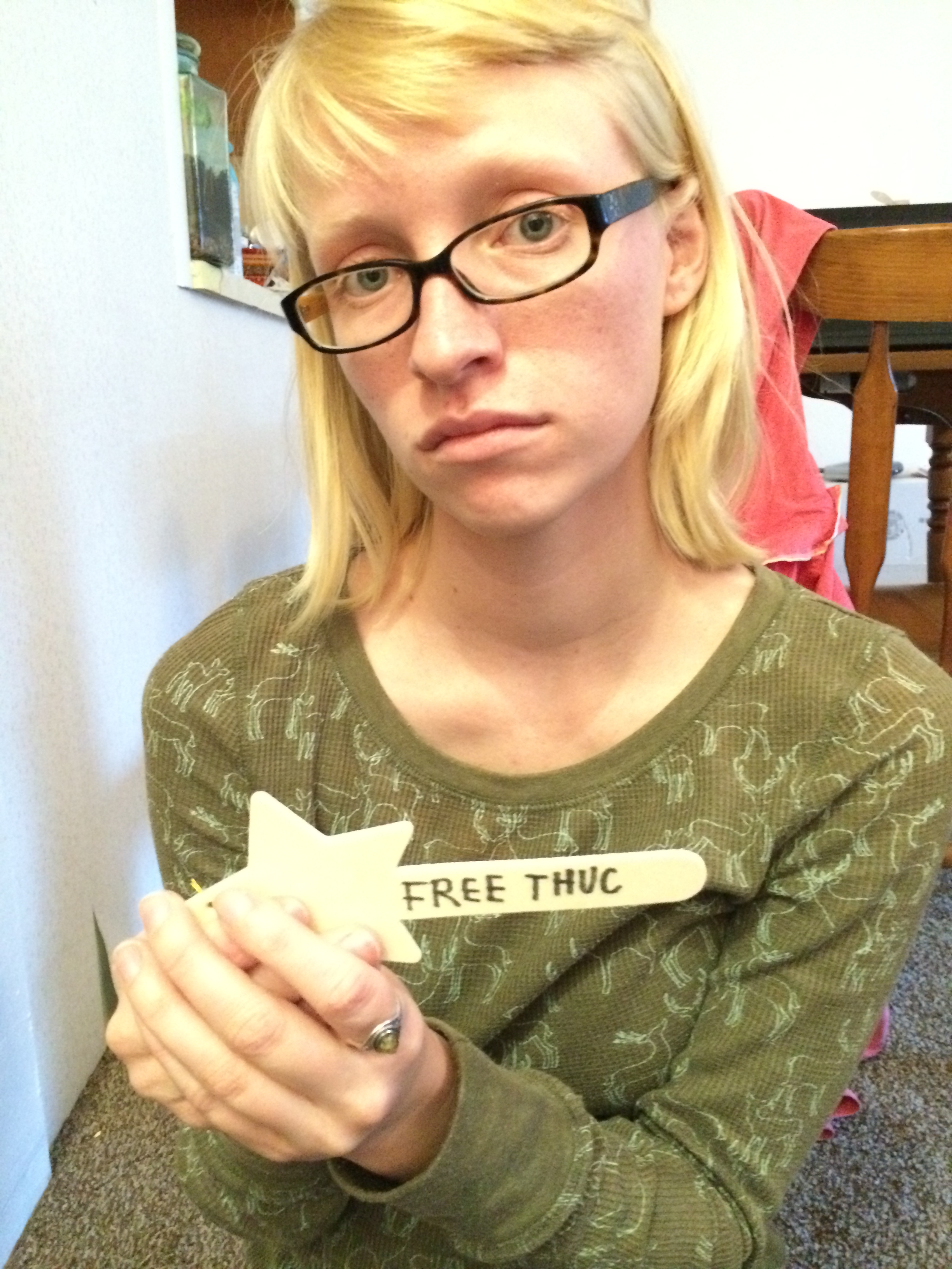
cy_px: 634
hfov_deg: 46.8
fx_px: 1100
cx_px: 476
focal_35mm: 30
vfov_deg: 60.0
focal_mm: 4.12
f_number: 2.2
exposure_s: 1/15
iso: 1000
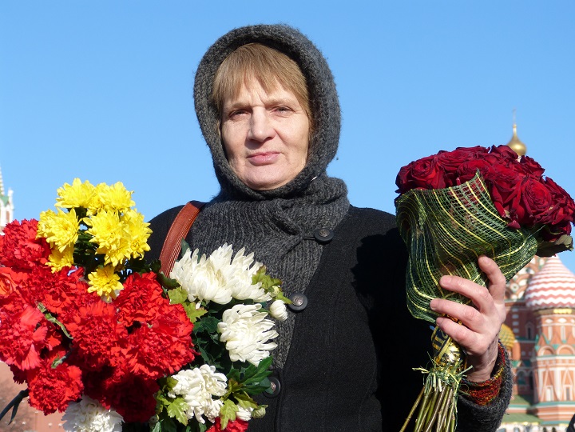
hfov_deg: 20.7
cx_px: 288
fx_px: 1578
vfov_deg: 15.6
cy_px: 216
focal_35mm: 95
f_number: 4
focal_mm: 17.2
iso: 100
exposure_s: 1/1000
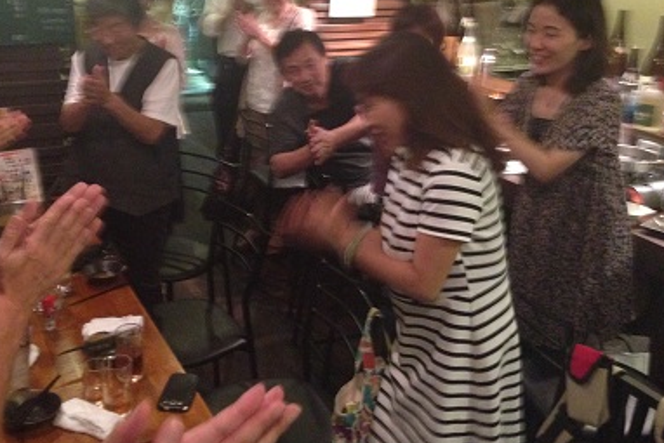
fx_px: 812
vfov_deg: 30.3
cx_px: 278
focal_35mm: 44
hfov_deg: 44.3
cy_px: 146
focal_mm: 4.12
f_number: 2.4
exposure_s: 1/15
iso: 640
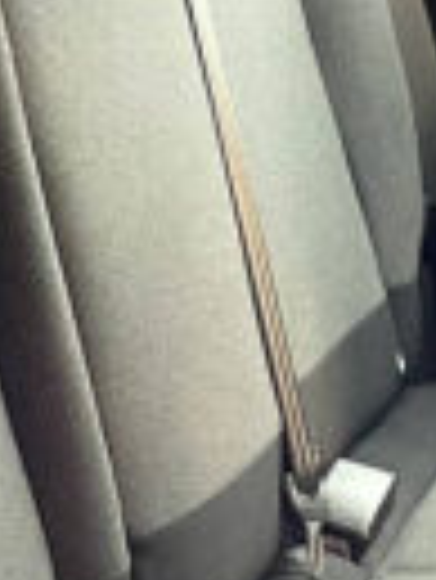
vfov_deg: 15.5
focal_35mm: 127
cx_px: 371
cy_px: 405
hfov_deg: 11.6
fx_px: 2129
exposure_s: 1/33
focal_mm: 4.2
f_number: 1.6
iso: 640
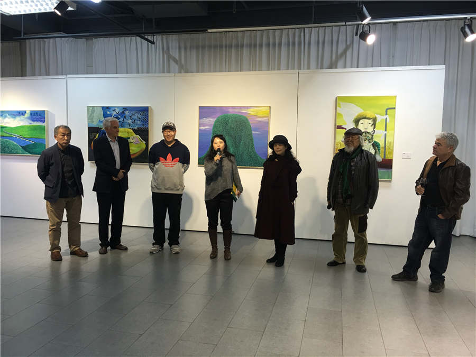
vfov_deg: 48.2
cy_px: 178
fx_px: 399
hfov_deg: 61.7
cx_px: 238
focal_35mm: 29
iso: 40
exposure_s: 1/17
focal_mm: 4.15
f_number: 2.2
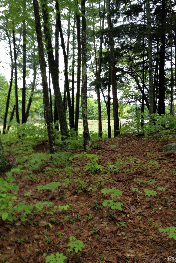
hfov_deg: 35.9
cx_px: 93
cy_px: 132
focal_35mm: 37
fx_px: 271
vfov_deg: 51.9
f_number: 2.4
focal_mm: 4.28
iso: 50
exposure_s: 1/24
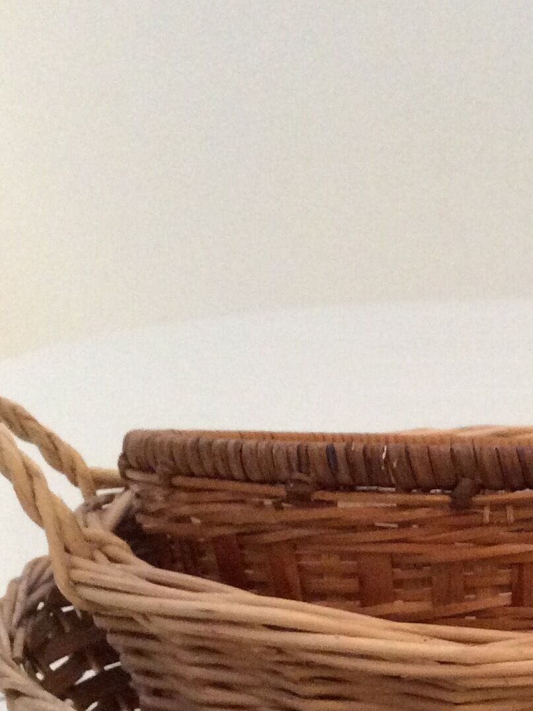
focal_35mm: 77
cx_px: 544
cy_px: 694
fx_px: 1581
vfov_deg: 24.3
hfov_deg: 18.6
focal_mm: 3.3
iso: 250
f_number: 2.4
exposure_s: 1/25
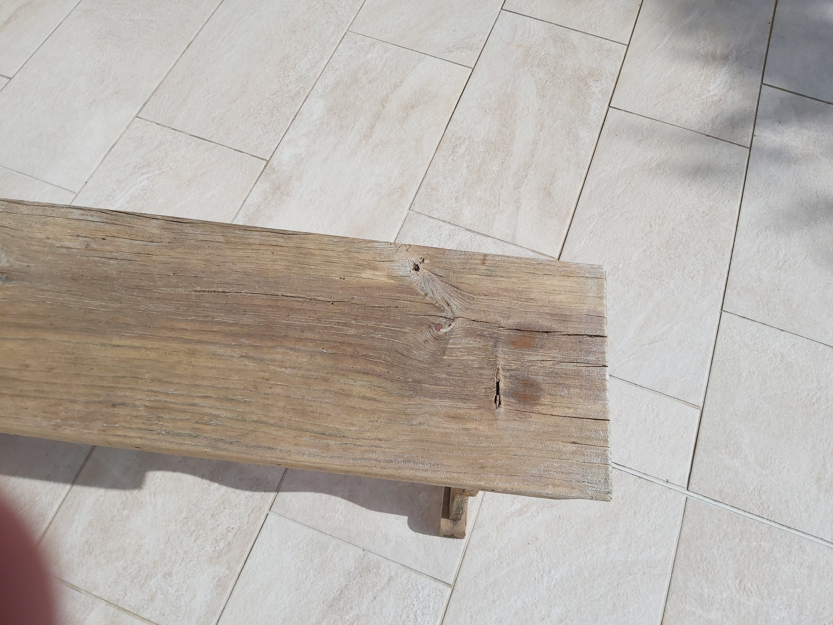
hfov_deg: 67.3
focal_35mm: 26
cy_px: 312
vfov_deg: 53.1
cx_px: 416
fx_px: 626
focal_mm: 3.92
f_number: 1.7
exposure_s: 1/2519
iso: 64
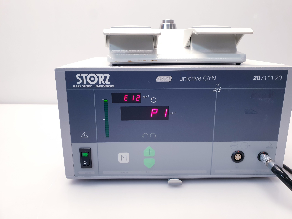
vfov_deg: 53.1
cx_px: 146
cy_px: 110
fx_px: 219
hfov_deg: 67.3
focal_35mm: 26
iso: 100
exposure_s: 1/50
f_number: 2.4
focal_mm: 4.3
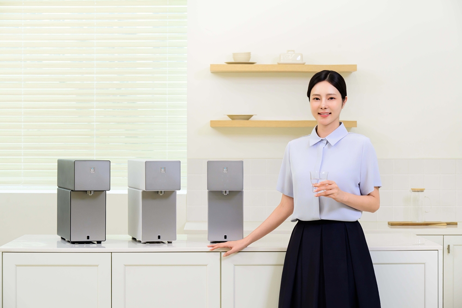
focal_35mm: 86
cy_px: 154
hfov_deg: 23.6
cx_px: 231
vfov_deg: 15.9
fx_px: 1104
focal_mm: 86
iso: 800
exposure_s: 1/125
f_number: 9.5
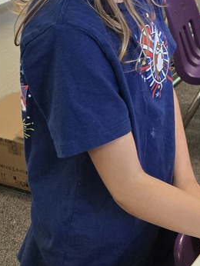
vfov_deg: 26.8
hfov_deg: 19.4
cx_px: 284
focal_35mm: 68
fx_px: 523
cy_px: -8
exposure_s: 1/120
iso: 400
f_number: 1.8
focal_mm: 5.4
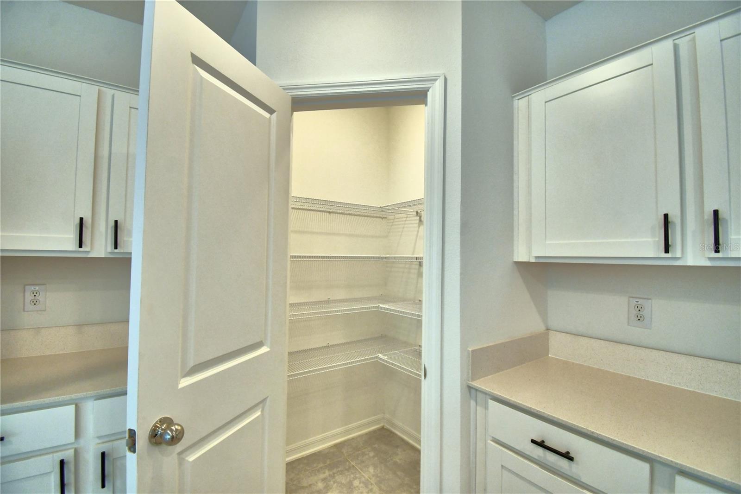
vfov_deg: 77.3
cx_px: 370
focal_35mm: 15
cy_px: 247
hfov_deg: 100.4
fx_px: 309
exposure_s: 1/125
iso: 400
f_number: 4.5
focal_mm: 10
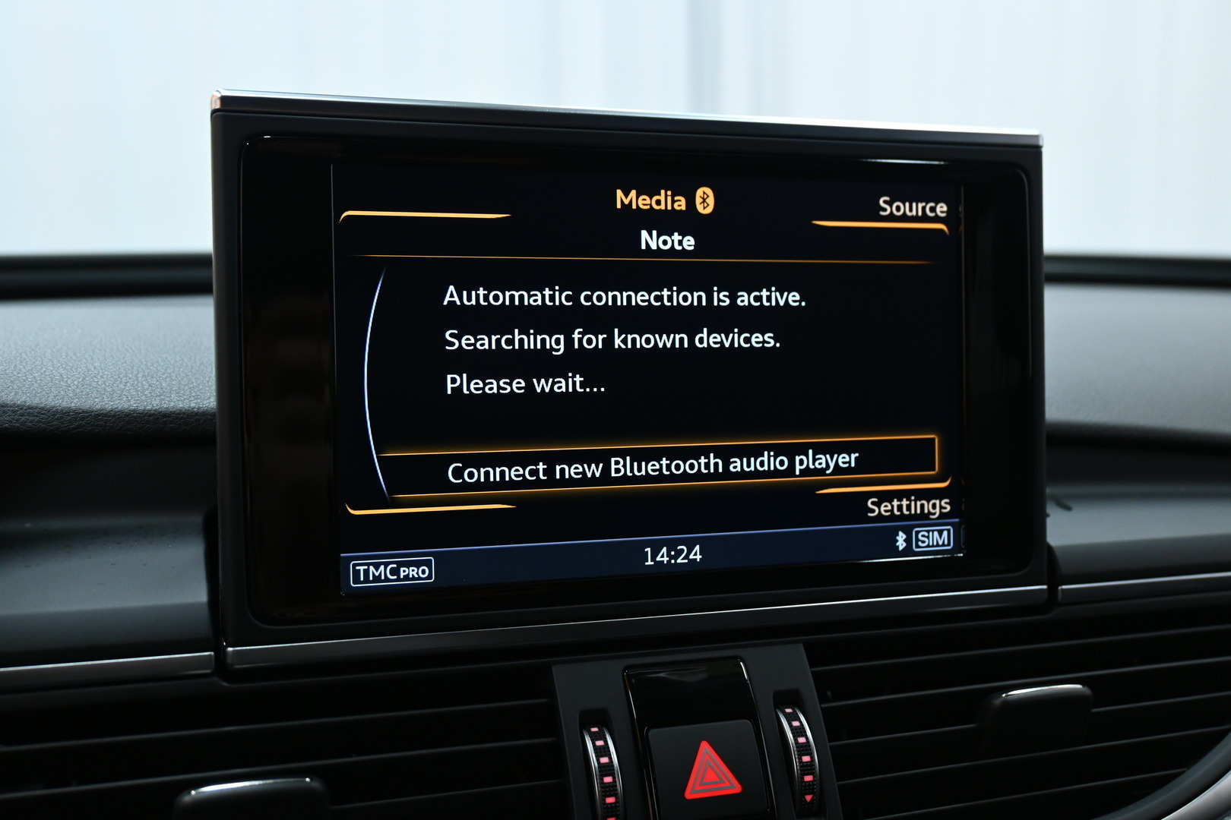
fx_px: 1282
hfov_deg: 51.3
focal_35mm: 38
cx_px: 616
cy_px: 410
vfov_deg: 35.5
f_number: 4.2
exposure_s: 1/50
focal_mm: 25
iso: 1000
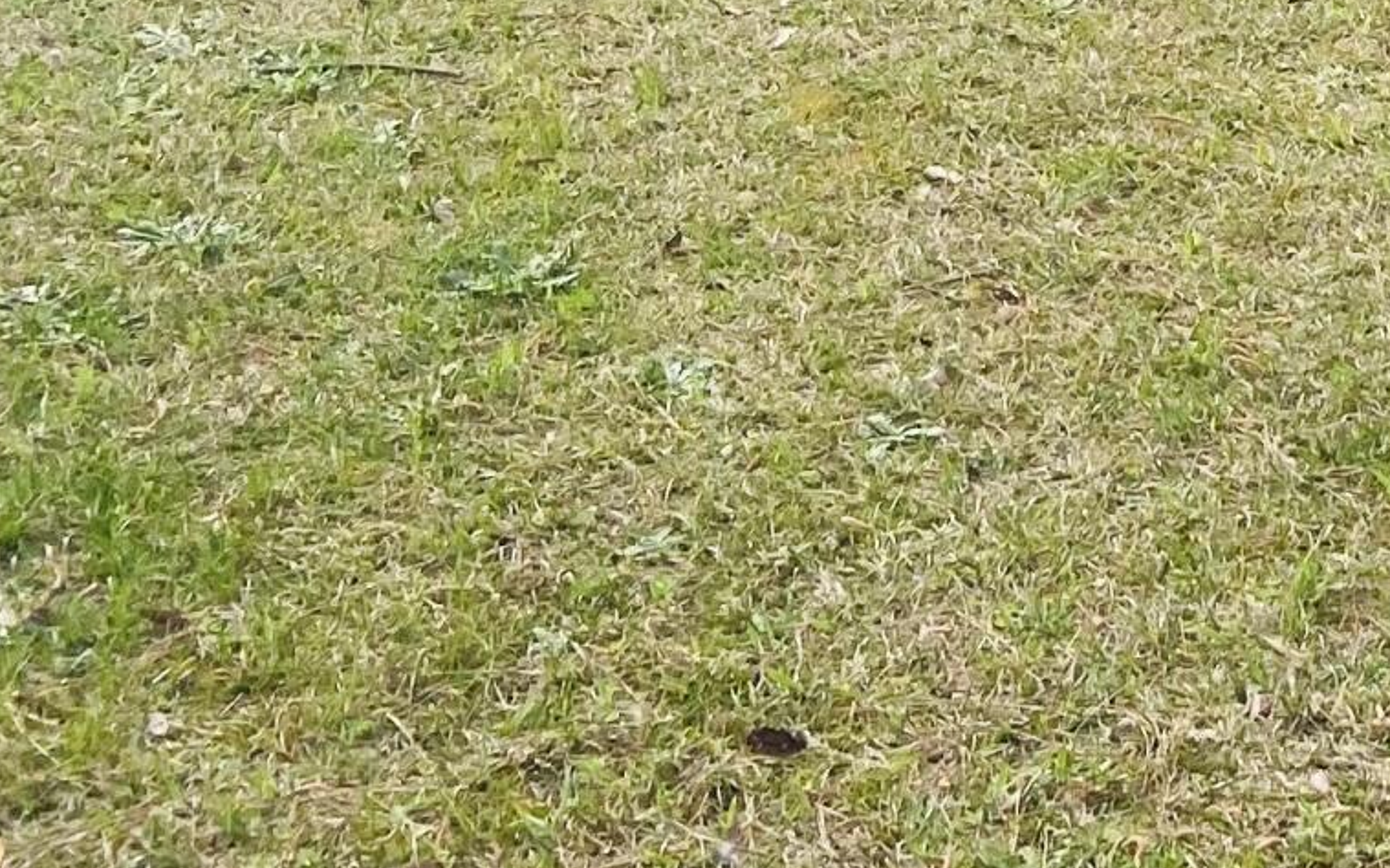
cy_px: -881
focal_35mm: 109
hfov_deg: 17.3
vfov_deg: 10.9
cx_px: 2057
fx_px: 4128
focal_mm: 4.25
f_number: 1.8
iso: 32
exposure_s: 1/1678
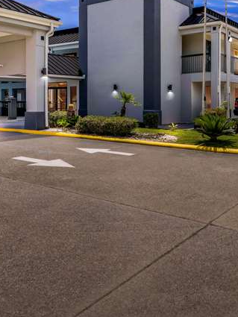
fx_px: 339
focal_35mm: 37
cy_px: 78
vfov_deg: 48.2
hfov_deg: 38.7
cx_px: 122
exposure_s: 1/320
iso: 100
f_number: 8
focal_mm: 16
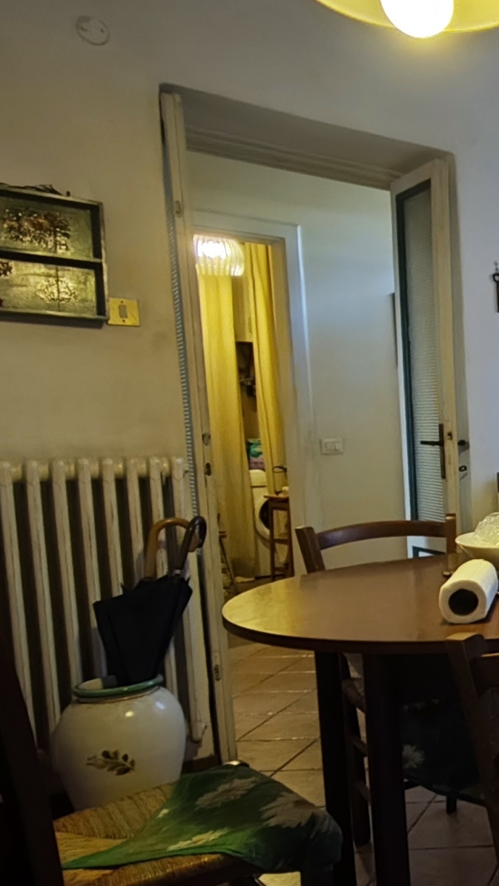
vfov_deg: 56.4
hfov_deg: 24.6
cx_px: 780
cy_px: 500
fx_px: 823
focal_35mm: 35
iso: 800
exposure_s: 1/10
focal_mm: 1.65
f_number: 2.2
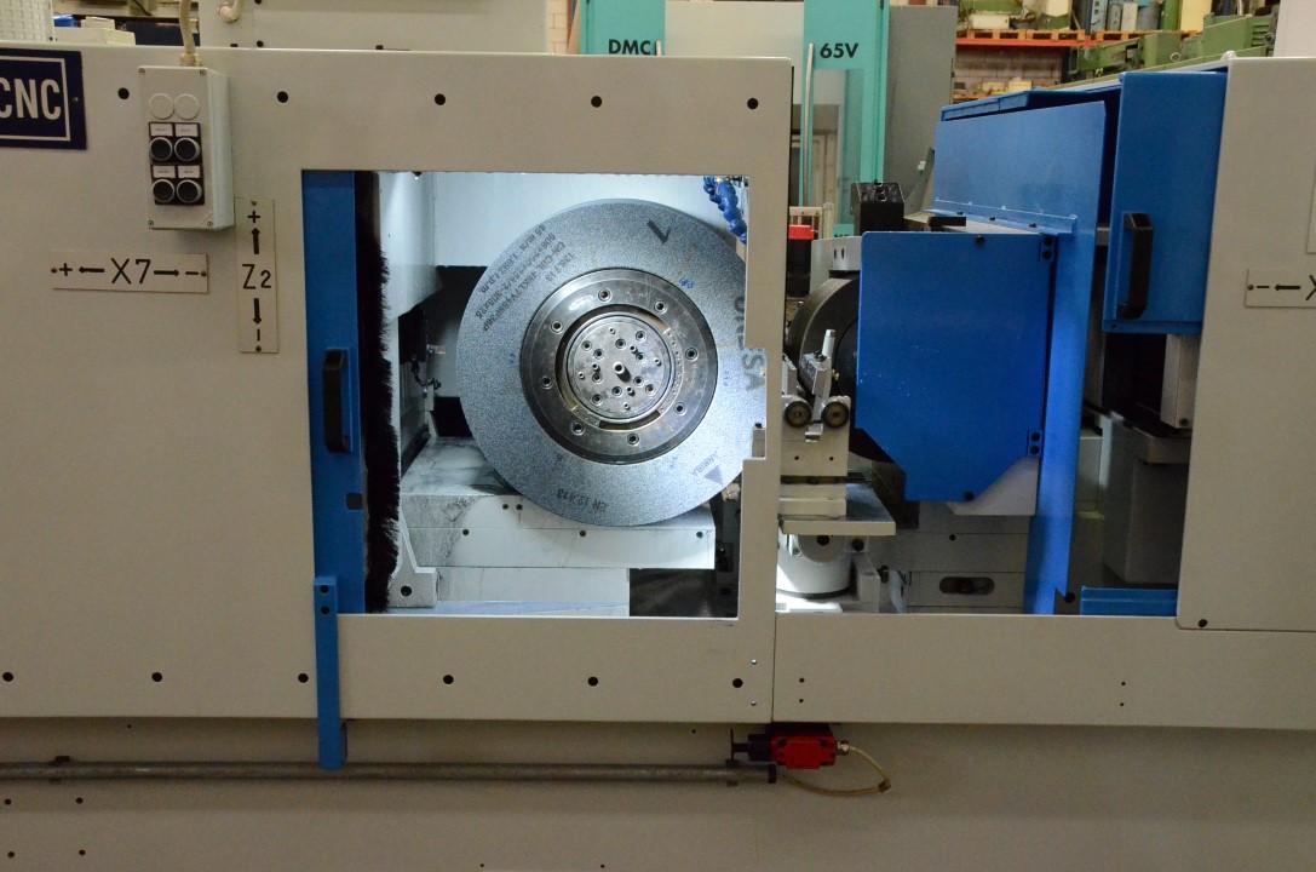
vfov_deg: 32.9
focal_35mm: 40
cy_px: 436
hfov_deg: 48.0
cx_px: 658
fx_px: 1477
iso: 6400
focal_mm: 27
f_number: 7.1
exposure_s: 1/200
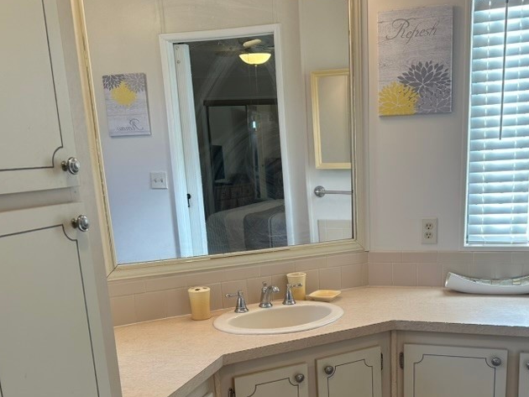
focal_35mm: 39
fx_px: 596
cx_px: 329
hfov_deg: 47.4
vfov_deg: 35.7
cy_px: 313
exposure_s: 1/161
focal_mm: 6.86
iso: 80
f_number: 1.78
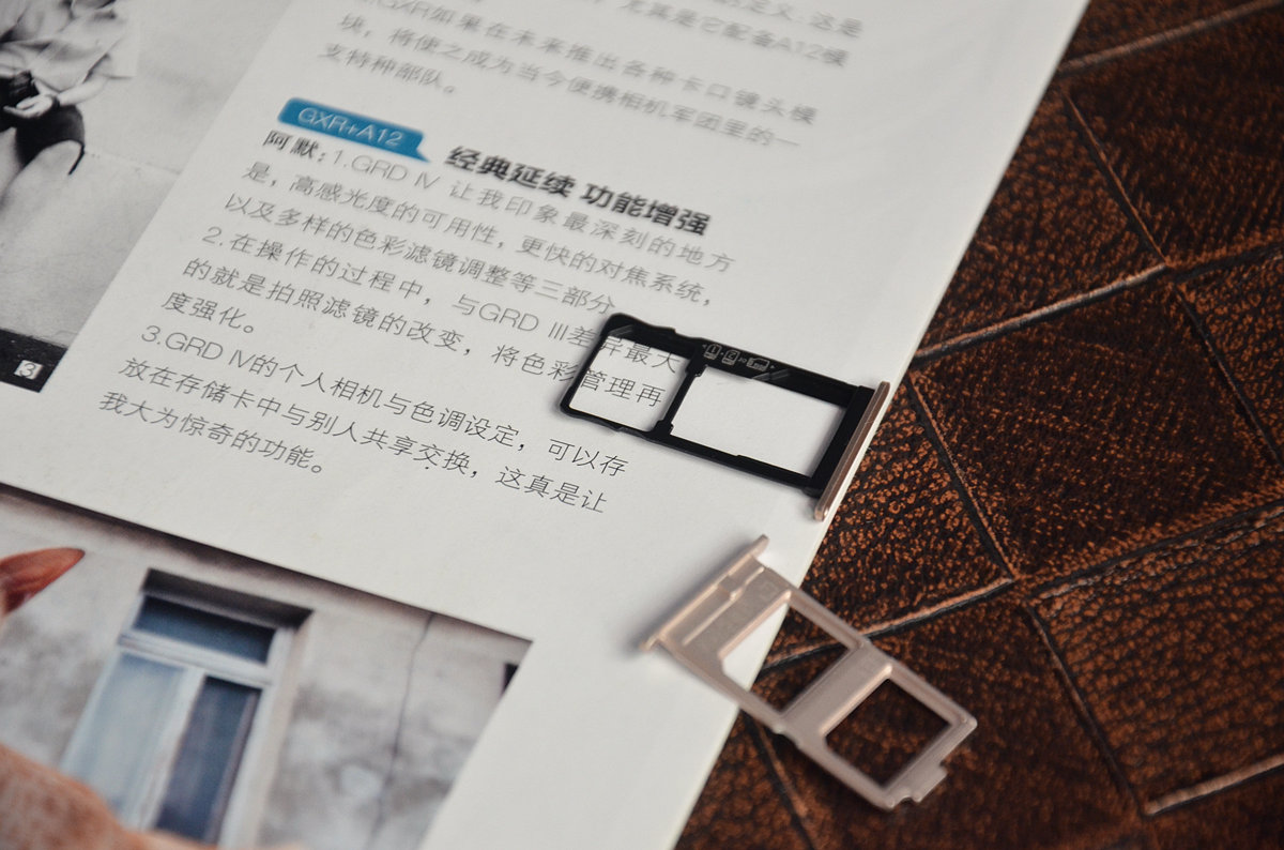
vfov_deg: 8.7
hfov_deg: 13.1
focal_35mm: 158
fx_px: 5604
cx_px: 642
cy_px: 425
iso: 1600
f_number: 5.6
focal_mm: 105
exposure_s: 1/30
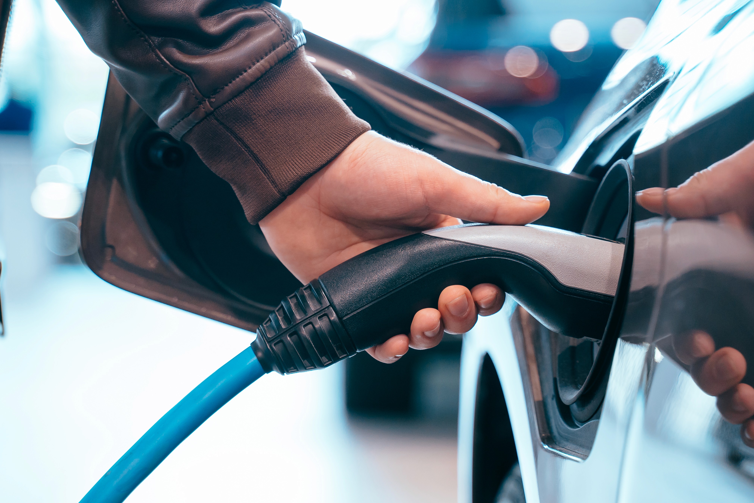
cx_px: 398
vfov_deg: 15.4
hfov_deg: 22.9
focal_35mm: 89
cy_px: 227
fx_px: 1864
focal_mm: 60
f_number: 3.2
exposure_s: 1/100
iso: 640
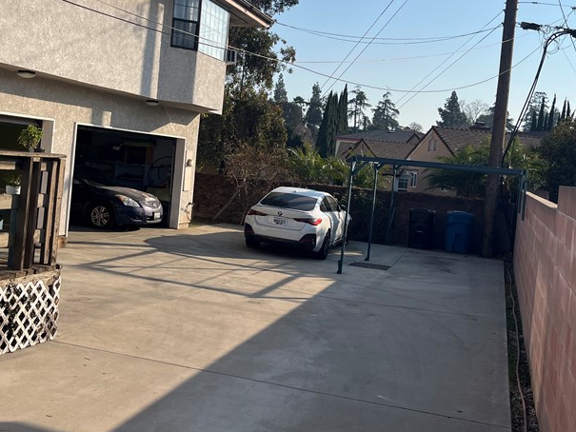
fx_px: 732
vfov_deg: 32.7
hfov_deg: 42.9
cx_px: 253
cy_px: 162
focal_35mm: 44
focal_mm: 5.1
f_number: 1.6
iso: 50
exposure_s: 1/4149
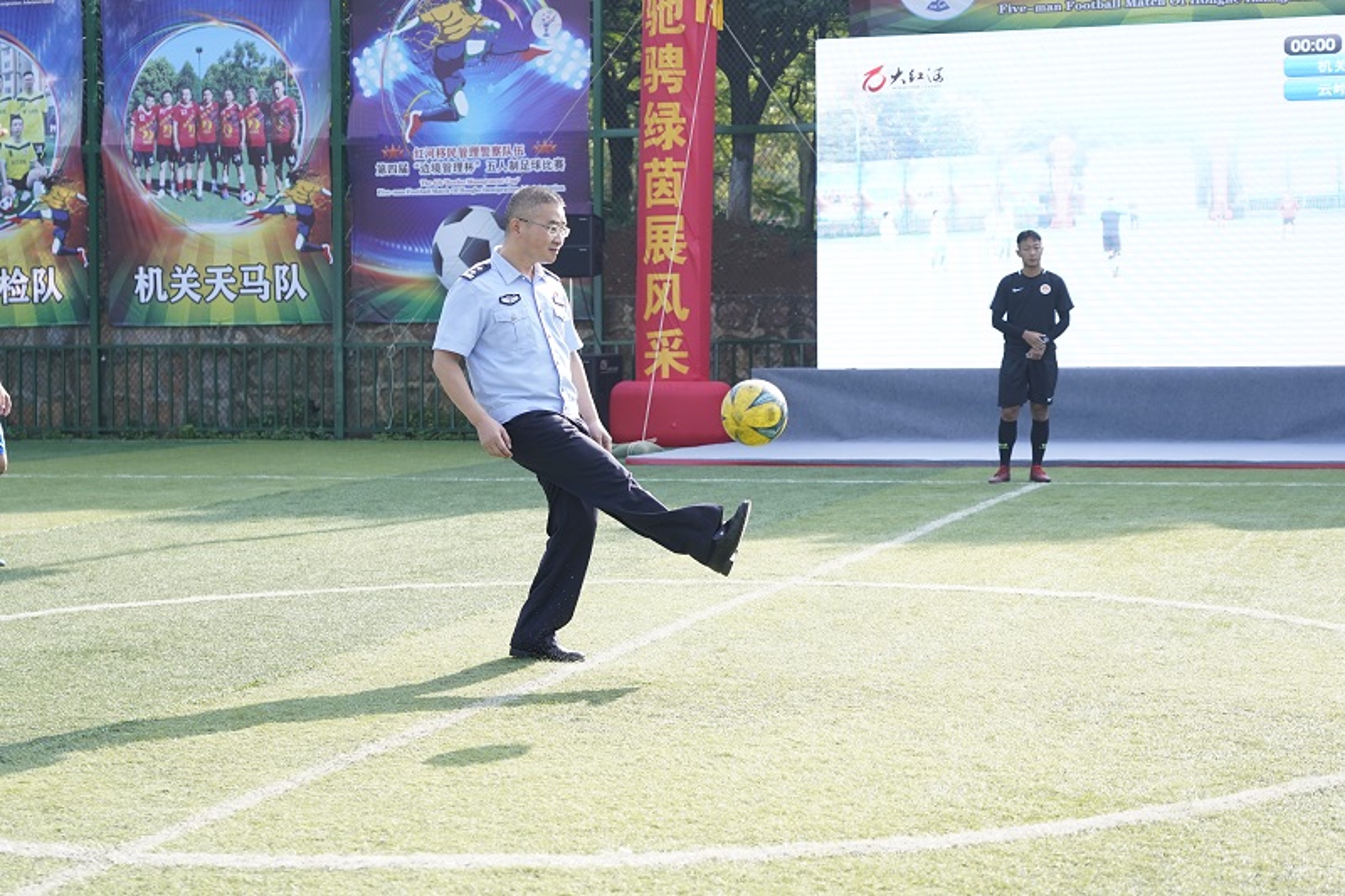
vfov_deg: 22.6
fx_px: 2241
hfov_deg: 33.4
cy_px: 448
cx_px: 672
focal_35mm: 60
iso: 640
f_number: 4
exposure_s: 1/1000
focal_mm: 60
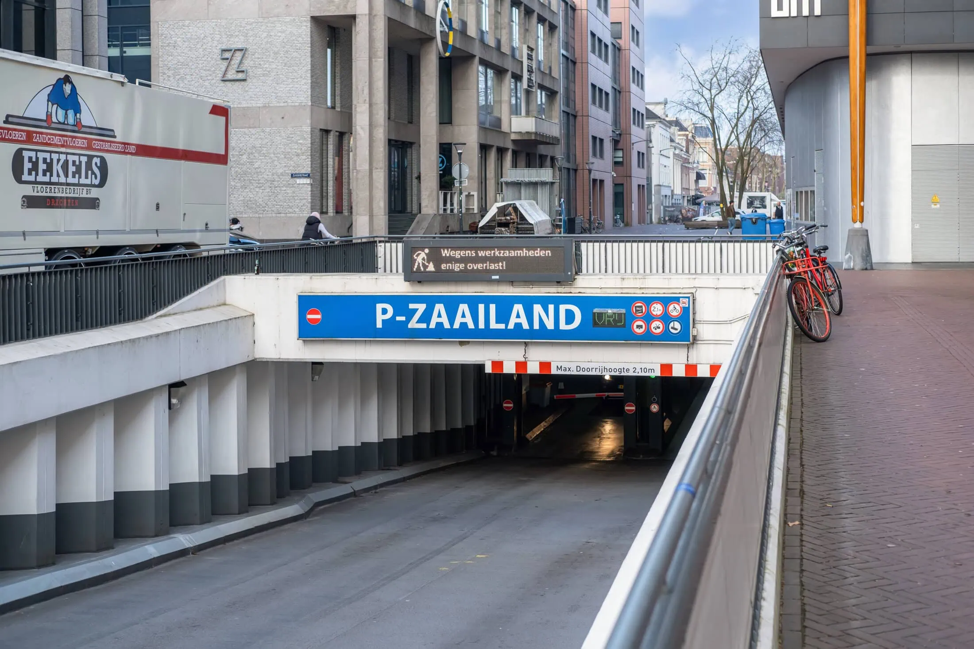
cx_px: 487
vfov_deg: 25.5
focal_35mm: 53
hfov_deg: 37.5
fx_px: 1434
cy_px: 324
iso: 200
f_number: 4
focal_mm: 35
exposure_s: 1/200
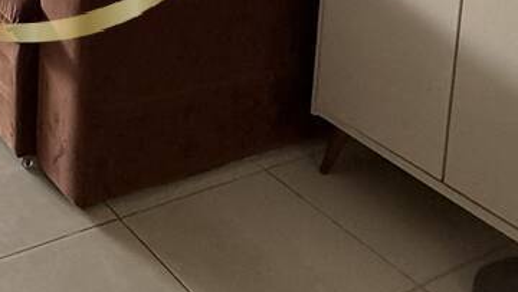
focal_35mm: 61
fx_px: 838
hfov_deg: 32.1
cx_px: 23
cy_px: -203
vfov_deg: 17.0
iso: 200
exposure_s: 1/120
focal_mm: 2.22
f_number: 2.2
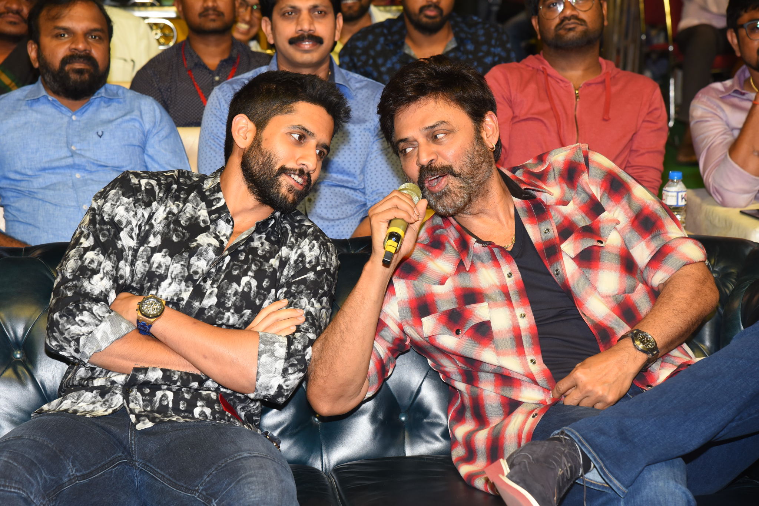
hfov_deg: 21.5
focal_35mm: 95
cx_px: 380
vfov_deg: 14.4
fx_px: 2004
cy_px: 253
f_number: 7.1
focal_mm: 95
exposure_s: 1/125
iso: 1000
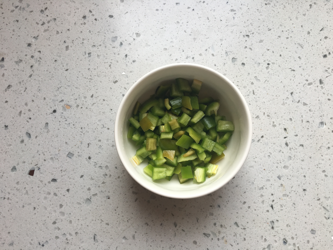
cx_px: 166
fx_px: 279
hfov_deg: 61.7
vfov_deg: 48.2
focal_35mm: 29
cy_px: 125
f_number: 2.2
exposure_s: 1/100
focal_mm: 4.15
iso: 32
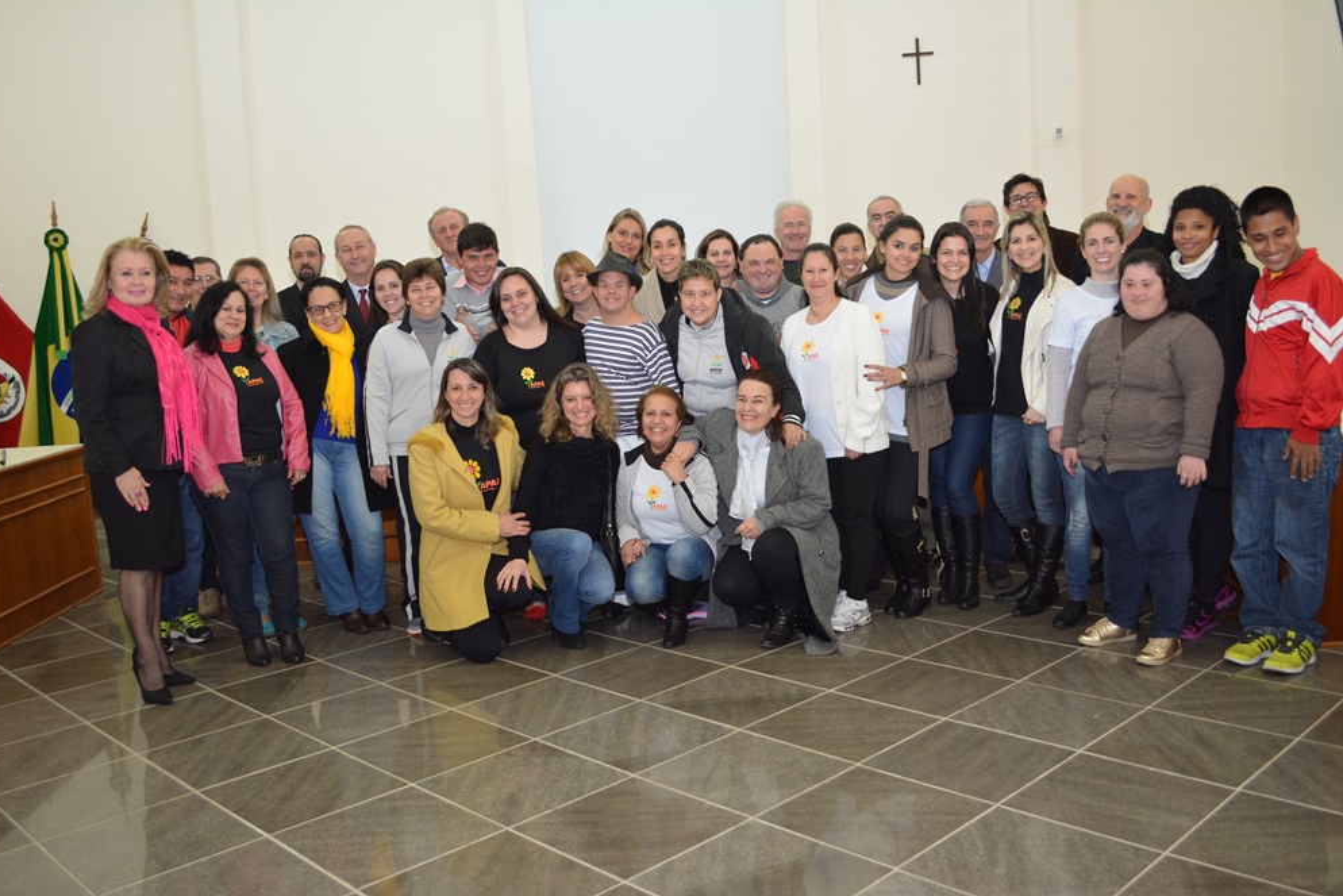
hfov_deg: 55.8
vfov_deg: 38.9
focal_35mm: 34
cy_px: 460
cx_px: 653
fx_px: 1268
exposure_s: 1/60
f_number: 4
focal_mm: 22
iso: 1000
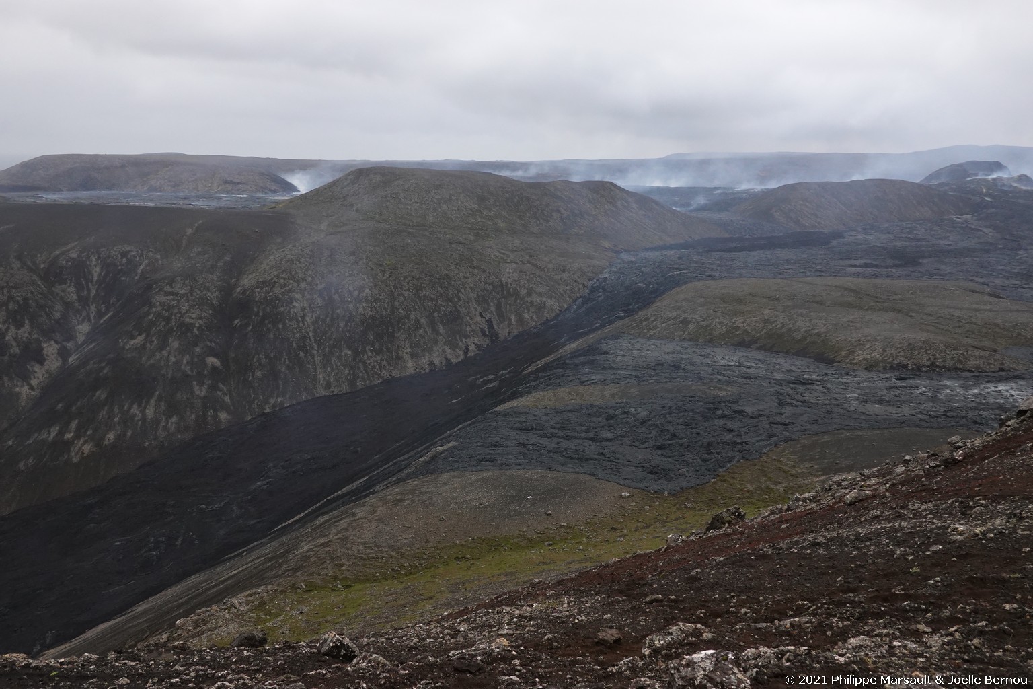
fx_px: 976
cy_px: 344
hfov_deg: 55.8
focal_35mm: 34
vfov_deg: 38.9
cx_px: 516
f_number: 4
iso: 800
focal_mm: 12.76
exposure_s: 1/1000
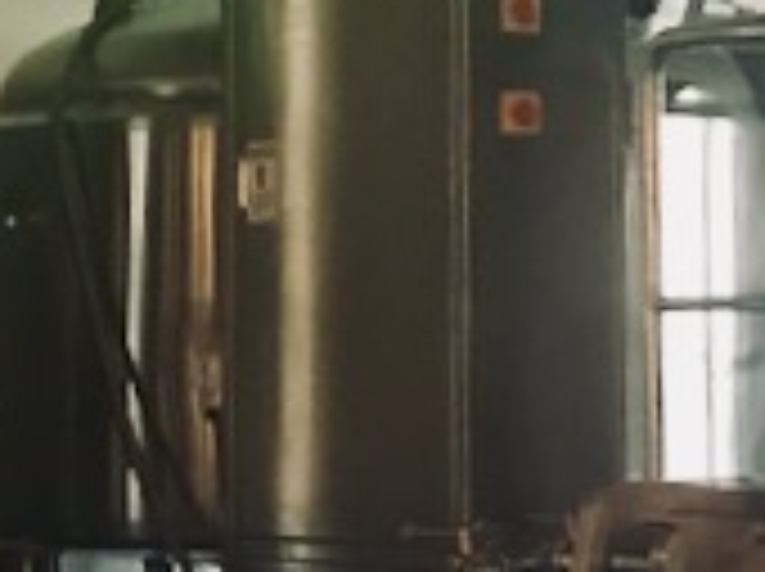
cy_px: 324
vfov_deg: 9.0
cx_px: 472
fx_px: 3641
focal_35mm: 165
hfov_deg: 12.0
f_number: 1.8
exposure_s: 1/12
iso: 100
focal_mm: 3.99
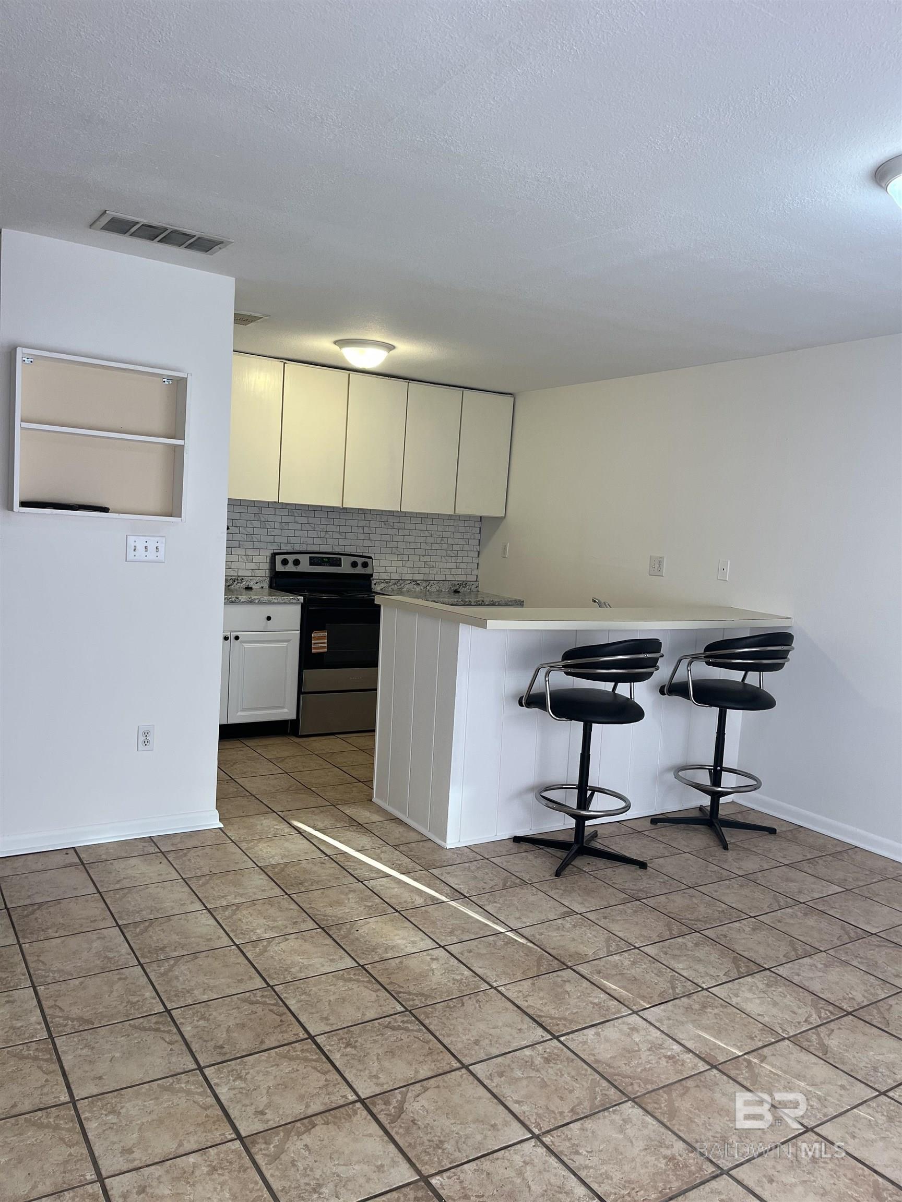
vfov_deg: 67.3
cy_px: 601
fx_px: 903
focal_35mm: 26
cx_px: 451
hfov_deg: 53.1
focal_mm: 5.1
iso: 64
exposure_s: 1/60
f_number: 1.6
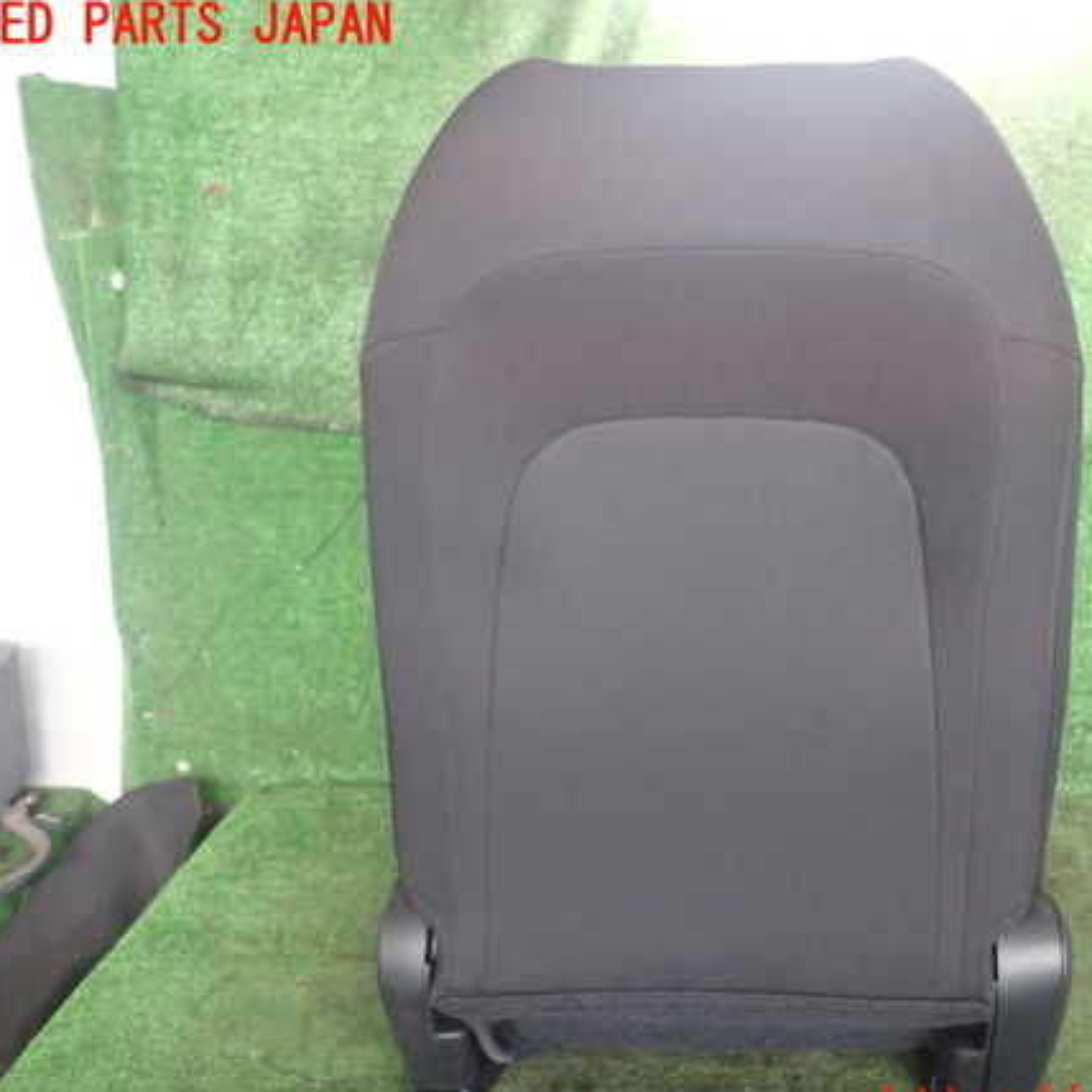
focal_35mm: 31
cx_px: 694
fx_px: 1106
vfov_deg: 52.5
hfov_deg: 51.9
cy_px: 569
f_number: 2
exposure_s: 1/30
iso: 400
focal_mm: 4.5
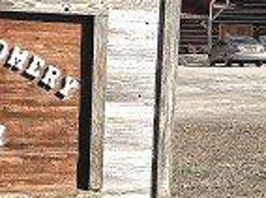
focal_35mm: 131
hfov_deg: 14.9
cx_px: 240
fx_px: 1005
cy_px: 161
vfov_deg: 11.2
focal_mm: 4.15
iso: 25
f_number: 2.2
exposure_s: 1/1500
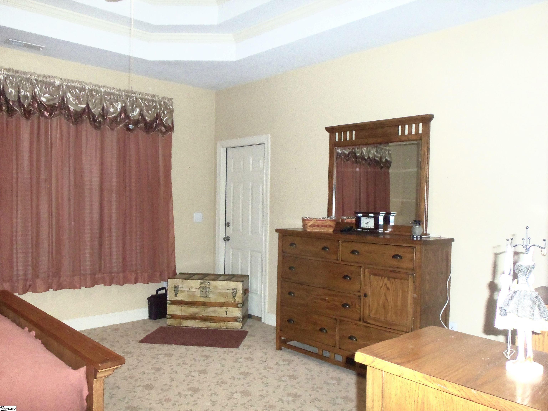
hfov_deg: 63.4
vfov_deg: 49.7
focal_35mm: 28
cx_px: 274
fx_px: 443
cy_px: 206
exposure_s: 1/60
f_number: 3.3
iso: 320
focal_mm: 5.1
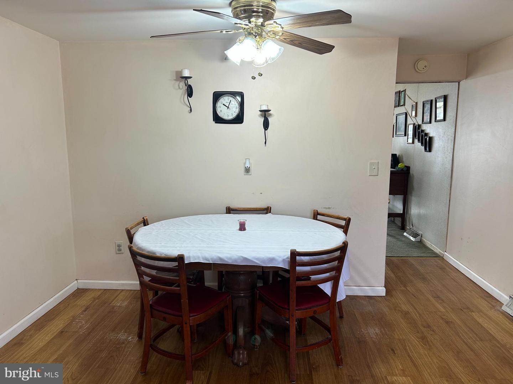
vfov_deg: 53.1
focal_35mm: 26
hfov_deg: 67.3
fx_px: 385
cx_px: 256
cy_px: 192
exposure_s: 1/120
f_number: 1.5
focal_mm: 5.7
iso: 64
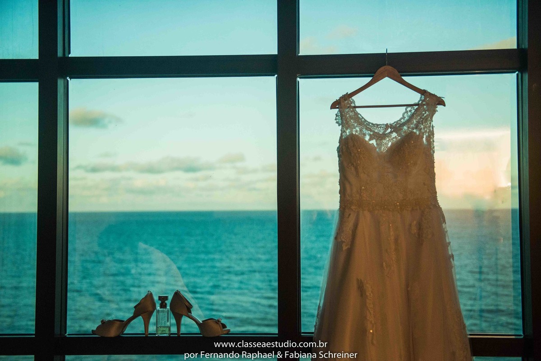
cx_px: 270
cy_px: 180
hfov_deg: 43.6
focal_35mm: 45
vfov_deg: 29.9
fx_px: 676
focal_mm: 45
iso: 3200
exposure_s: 1/4000
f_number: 2.8
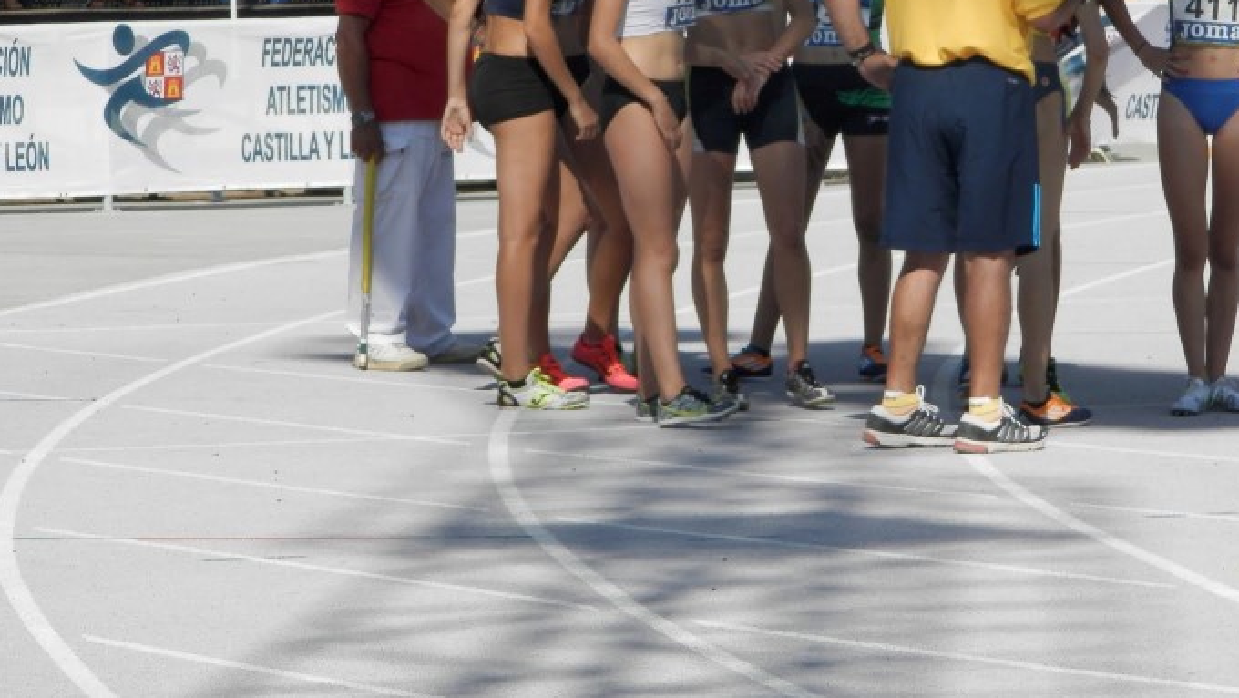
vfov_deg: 4.8
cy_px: 60
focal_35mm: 251
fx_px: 8249
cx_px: 780
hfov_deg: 8.6
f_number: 4.9
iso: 80
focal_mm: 27.4
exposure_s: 1/640
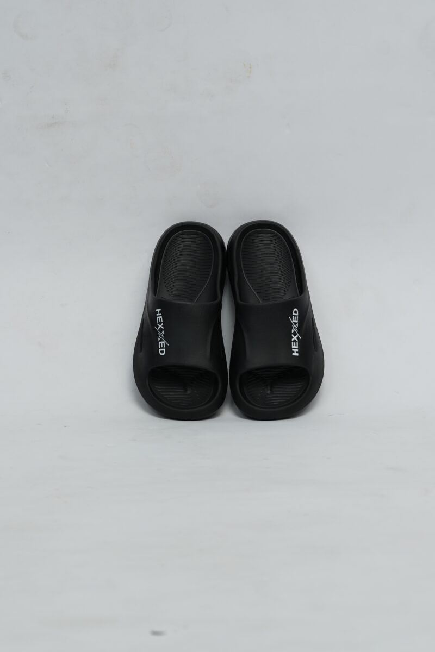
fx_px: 2302
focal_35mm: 127
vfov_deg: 16.1
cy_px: 326
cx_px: 218
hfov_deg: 10.8
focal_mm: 85
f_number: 5
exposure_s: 1/250
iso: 500
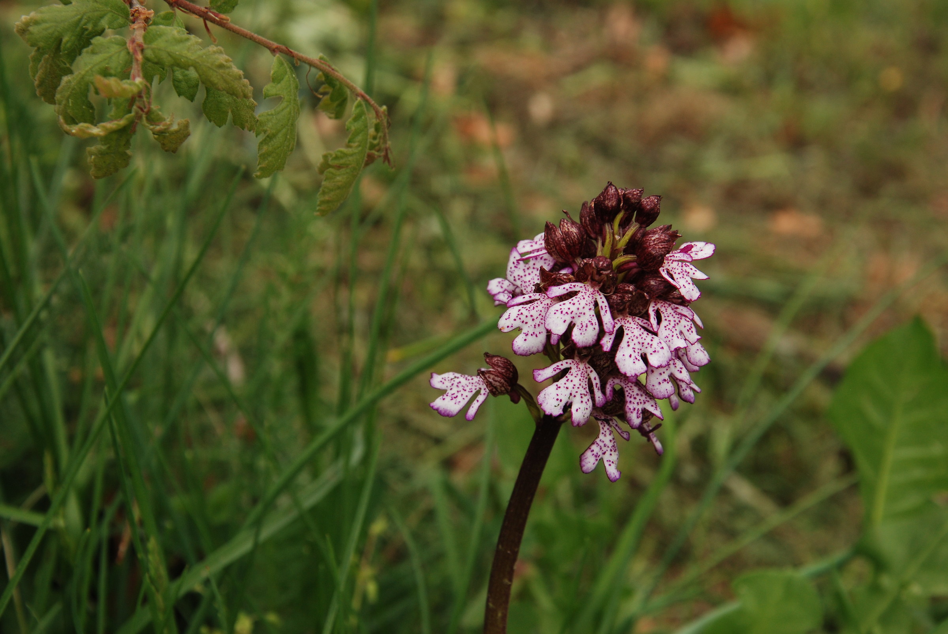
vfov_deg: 15.7
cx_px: 474
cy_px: 317
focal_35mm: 87
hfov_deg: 23.4
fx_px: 2293
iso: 250
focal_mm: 58
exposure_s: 1/160
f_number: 8
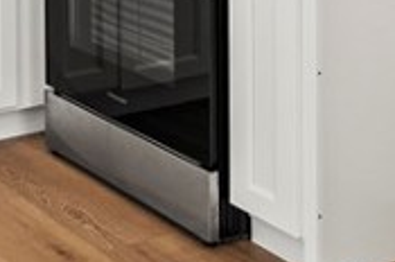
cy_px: -256
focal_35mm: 82
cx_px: -56
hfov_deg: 23.1
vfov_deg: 14.1
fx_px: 898
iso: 500
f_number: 9
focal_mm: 14
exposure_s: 1/13
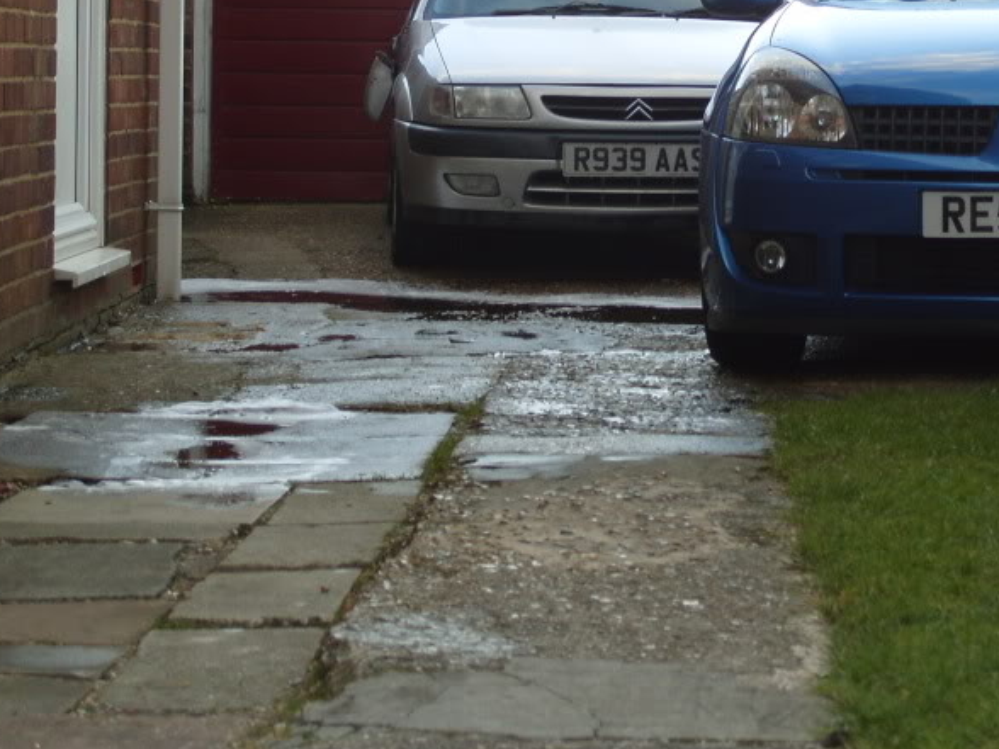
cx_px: 844
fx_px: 2915
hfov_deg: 19.2
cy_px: 102
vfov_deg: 14.5
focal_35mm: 101
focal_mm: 13
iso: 100
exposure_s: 1/90
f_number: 3.2
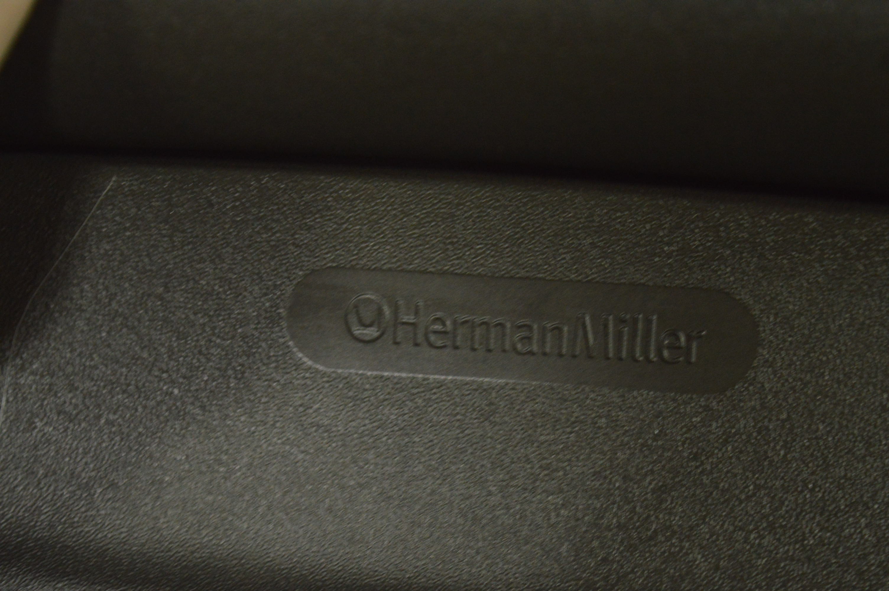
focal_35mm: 82
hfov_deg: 24.6
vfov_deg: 16.5
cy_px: 296
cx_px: 444
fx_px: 2035
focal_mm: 55
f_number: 5.6
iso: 1600
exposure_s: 1/80
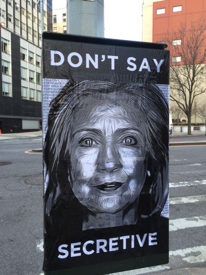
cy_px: 138
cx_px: 103
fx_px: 230
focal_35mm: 29
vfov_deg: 61.7
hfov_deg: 48.2
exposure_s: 1/120
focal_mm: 4.15
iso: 32
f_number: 2.2
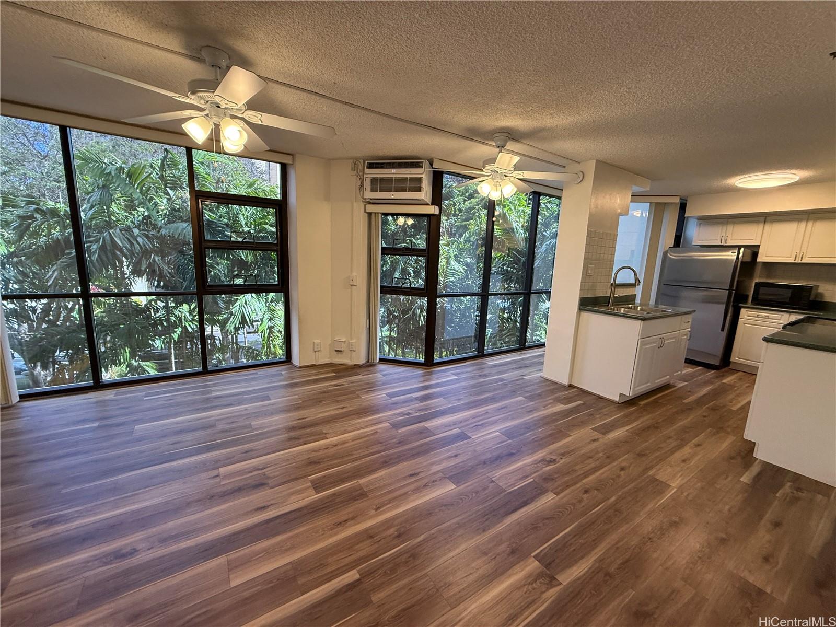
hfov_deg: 102.1
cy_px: 314
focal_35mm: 14
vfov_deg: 85.7
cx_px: 418
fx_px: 338
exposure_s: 1/120
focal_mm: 2.22
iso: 250
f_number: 2.2
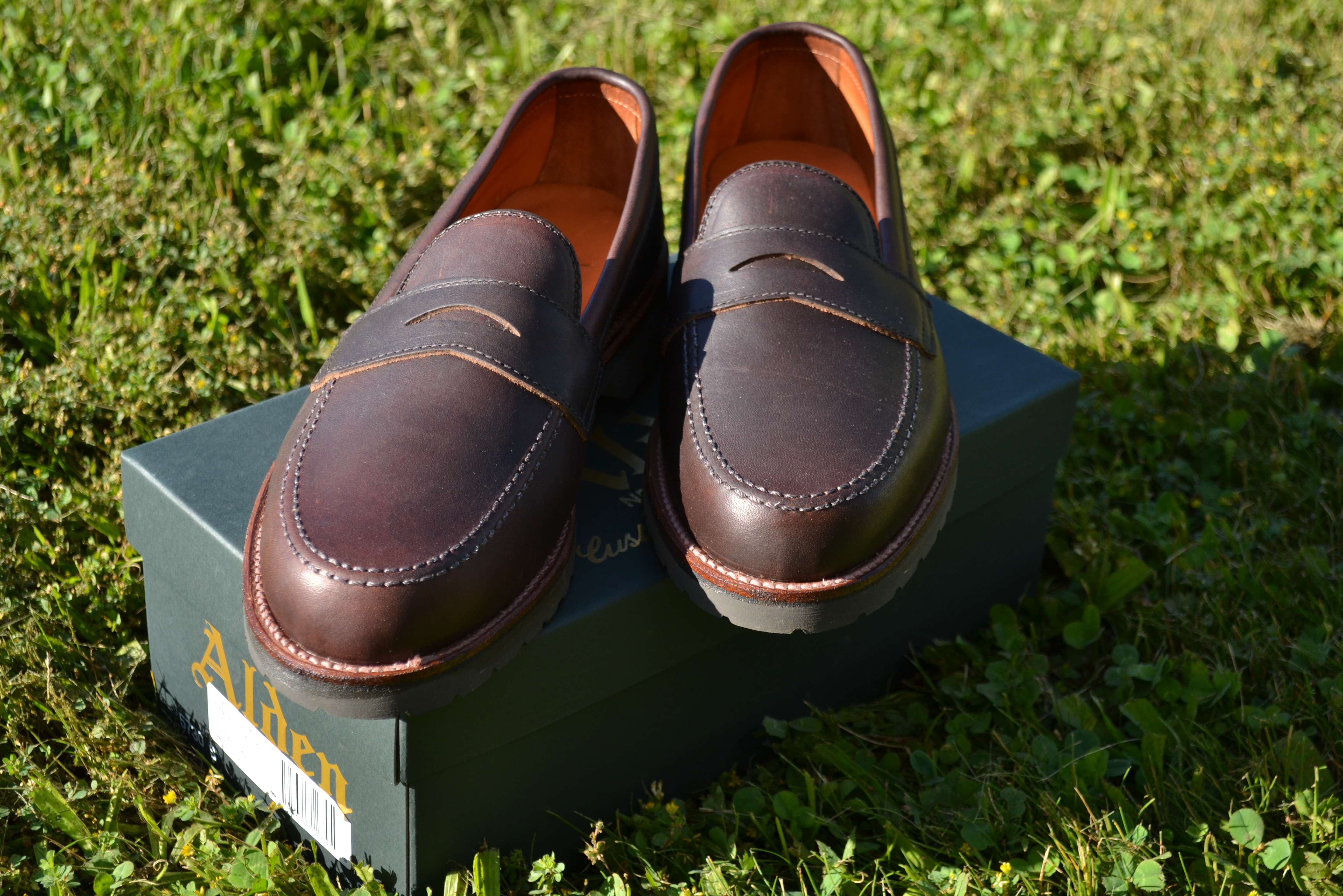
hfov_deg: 33.4
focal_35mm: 60
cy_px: 448
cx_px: 672
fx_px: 2238
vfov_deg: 22.6
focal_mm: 40
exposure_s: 1/200
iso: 100
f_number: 5.3
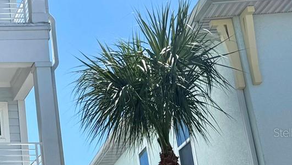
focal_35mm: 79
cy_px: 133
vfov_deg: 15.2
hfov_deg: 23.0
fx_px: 612
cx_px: -116
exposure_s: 1/4673
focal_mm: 6.76
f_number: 1.78
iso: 80
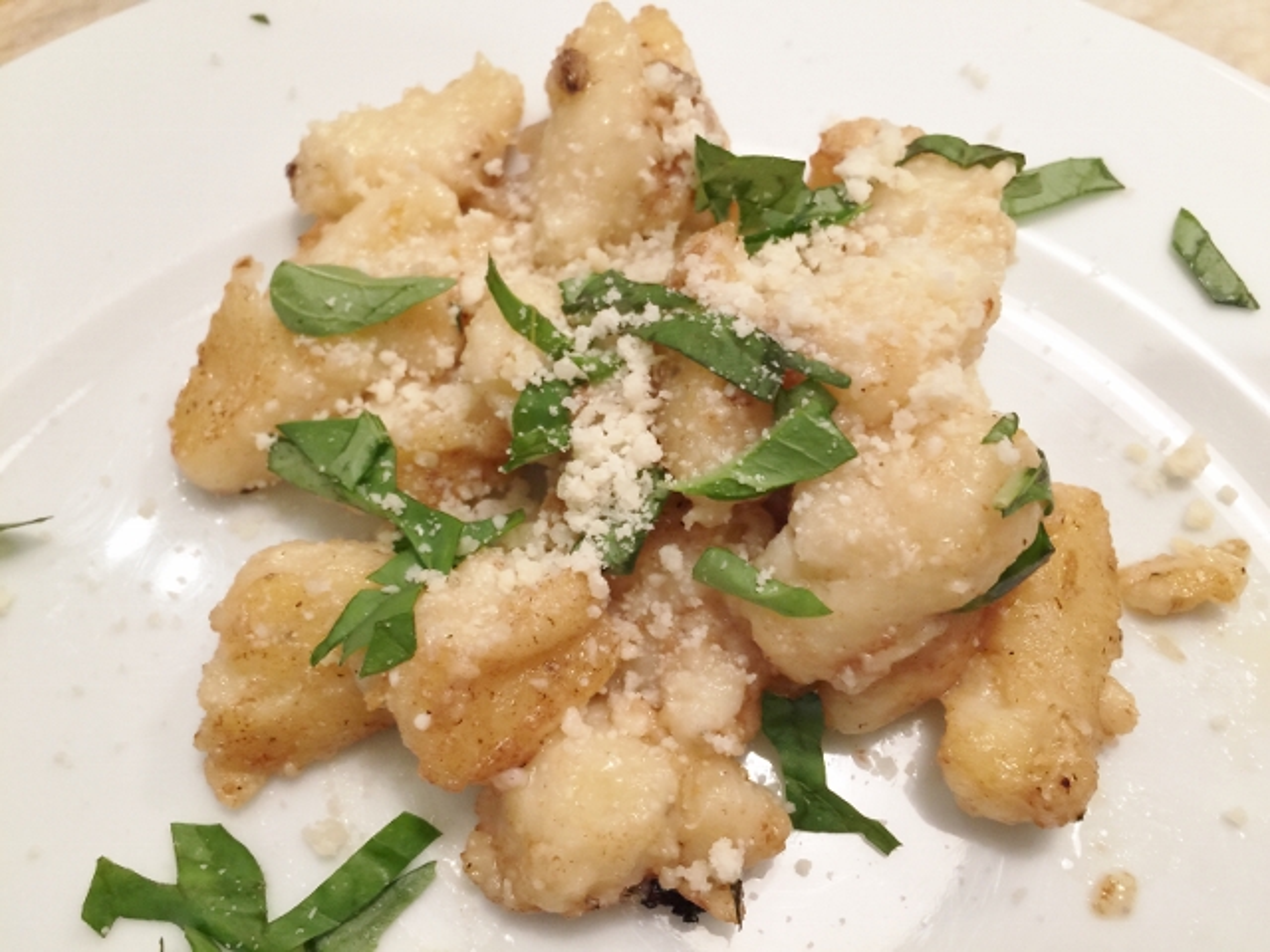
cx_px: 635
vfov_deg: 48.2
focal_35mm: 29
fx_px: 1064
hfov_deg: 61.7
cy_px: 476
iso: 50
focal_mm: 4.15
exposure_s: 1/15
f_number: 2.2
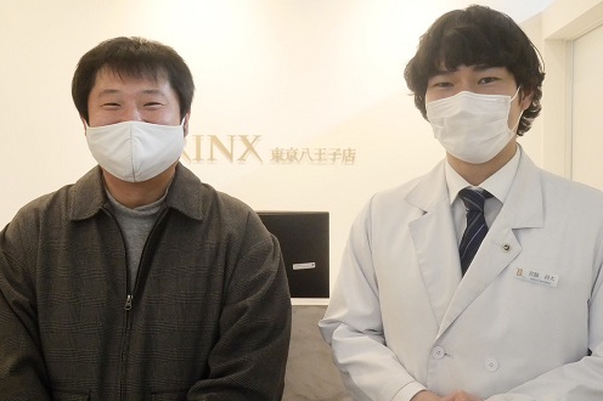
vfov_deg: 29.2
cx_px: 325
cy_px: 211
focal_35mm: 46
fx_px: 770
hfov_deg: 42.7
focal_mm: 19
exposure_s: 1/250
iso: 2500
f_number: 4.3
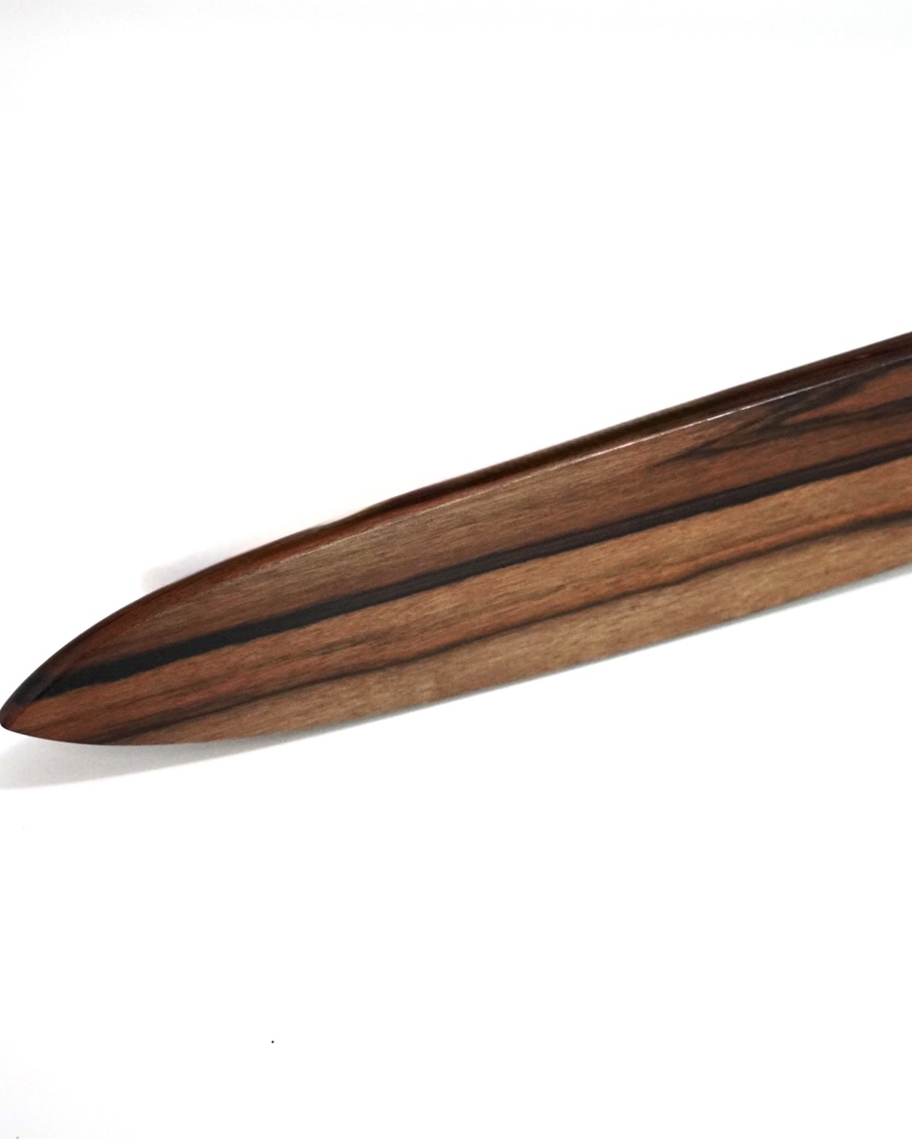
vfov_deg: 29.1
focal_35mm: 65
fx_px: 2195
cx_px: 509
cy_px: 570
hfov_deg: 23.5
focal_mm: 30.5
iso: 5000
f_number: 4
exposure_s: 1/160
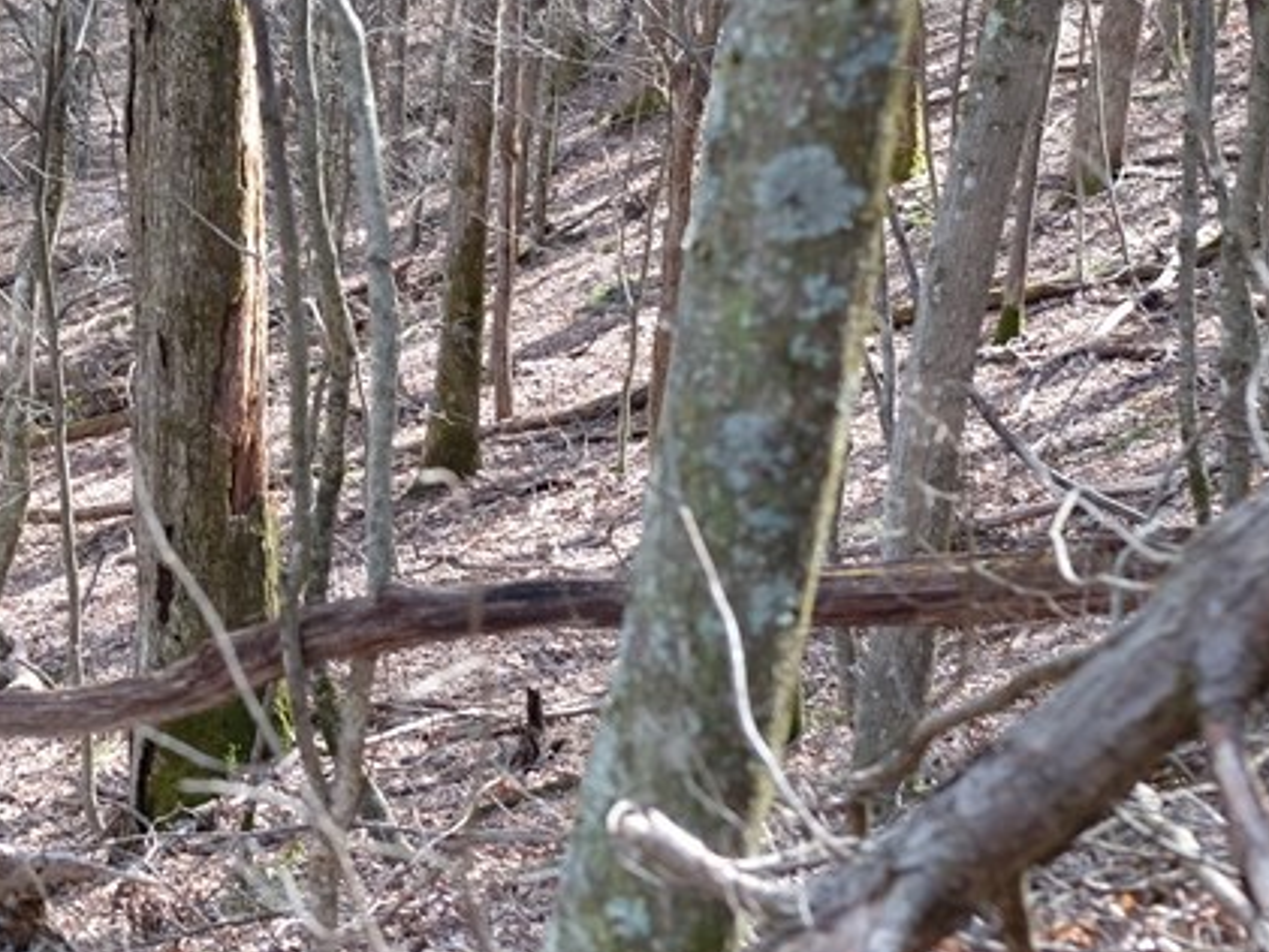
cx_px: 60
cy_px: 401
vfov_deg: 12.5
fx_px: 4364
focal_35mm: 119
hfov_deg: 16.3
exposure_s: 1/140
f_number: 3.6
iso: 200
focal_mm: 32
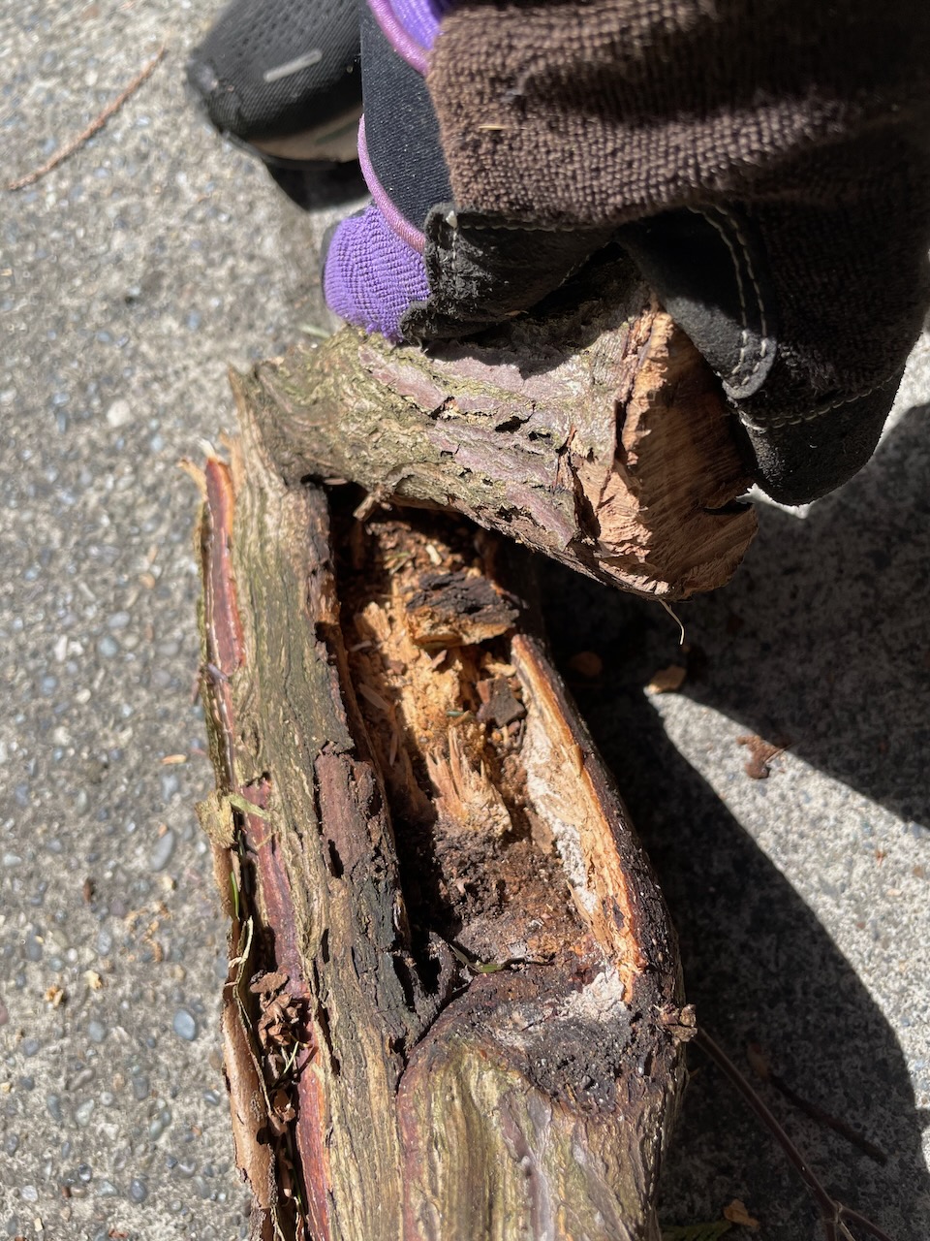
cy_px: 620
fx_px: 931
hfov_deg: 53.1
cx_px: 465
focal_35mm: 26
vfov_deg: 67.3
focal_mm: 4.2
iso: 32
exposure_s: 1/2212
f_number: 1.6
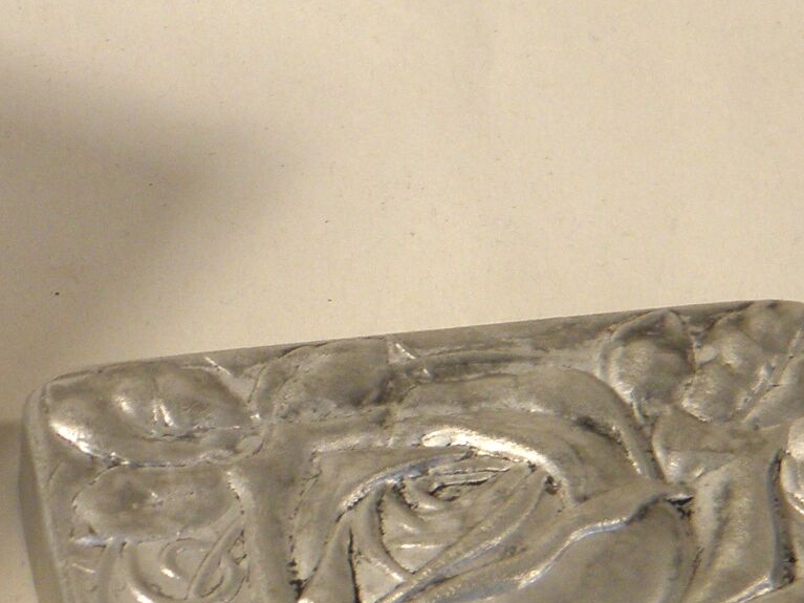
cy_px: 374
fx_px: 5272
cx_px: -143
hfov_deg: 8.6
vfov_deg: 6.5
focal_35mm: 227
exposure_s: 1/50
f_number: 4.3
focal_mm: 12.2
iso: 100
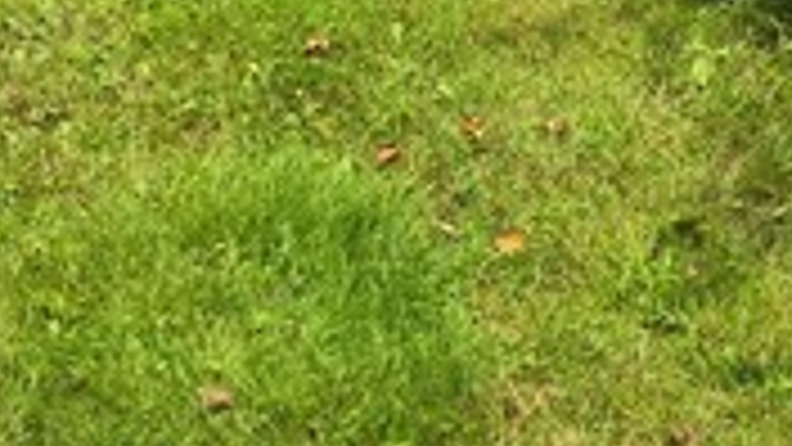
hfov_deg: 13.4
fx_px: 3066
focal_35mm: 146
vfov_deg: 7.5
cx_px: 1386
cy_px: -820
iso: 12
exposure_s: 1/438
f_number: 1.7
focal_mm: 6.3
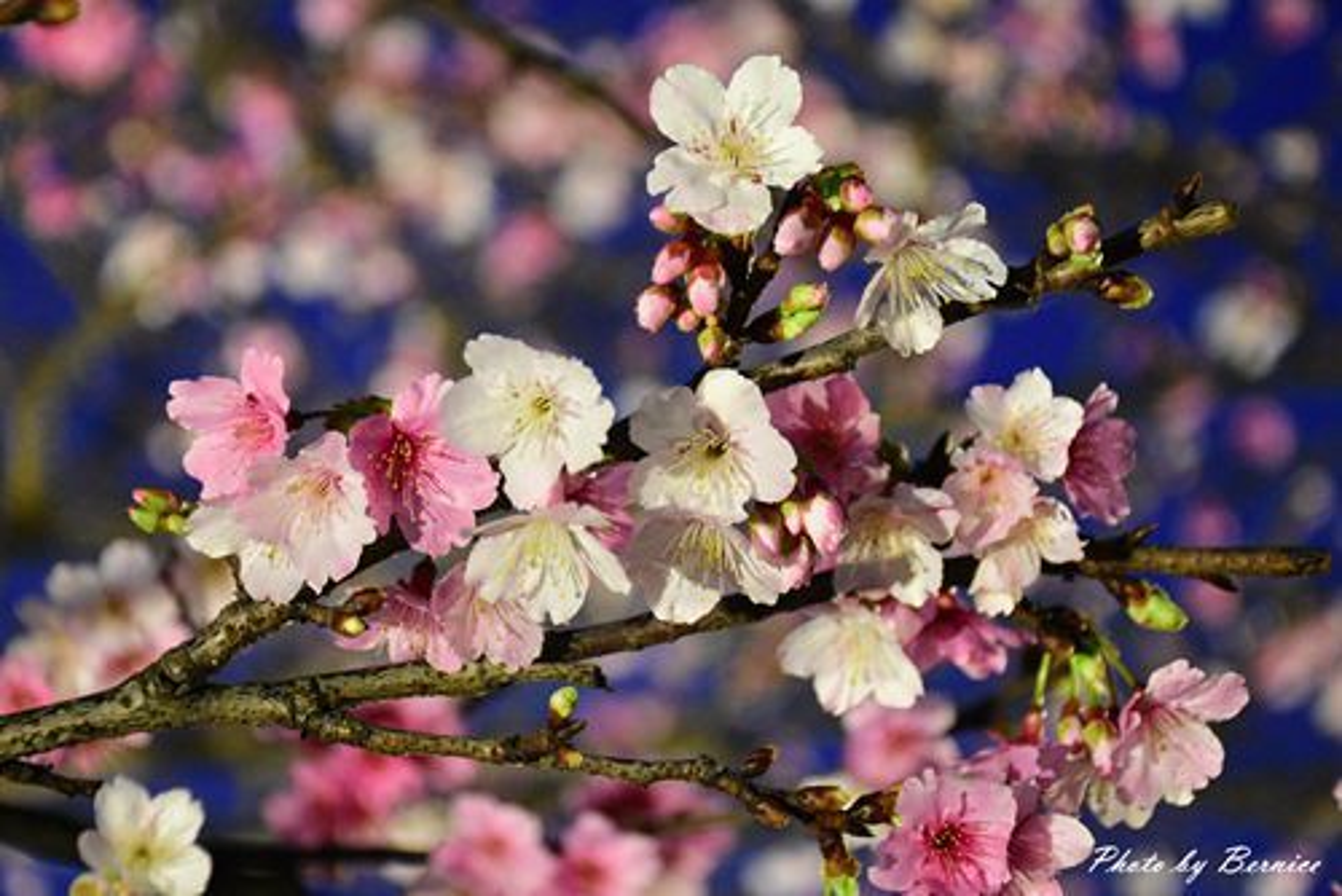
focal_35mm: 90
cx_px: 671
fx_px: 3357
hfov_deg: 22.6
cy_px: 448
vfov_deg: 15.2
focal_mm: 60
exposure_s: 1/60
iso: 6400
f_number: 5.6
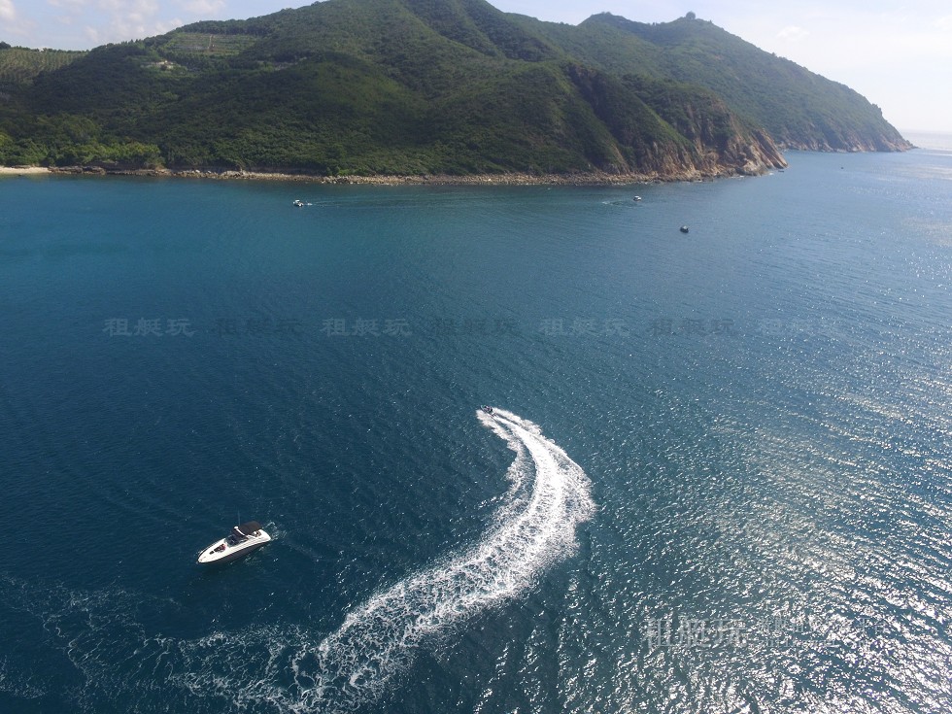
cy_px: 357
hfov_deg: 81.7
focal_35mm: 20
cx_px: 476
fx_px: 550
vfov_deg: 66.0
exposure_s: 1/1359
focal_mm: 3.61
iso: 100
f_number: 2.8
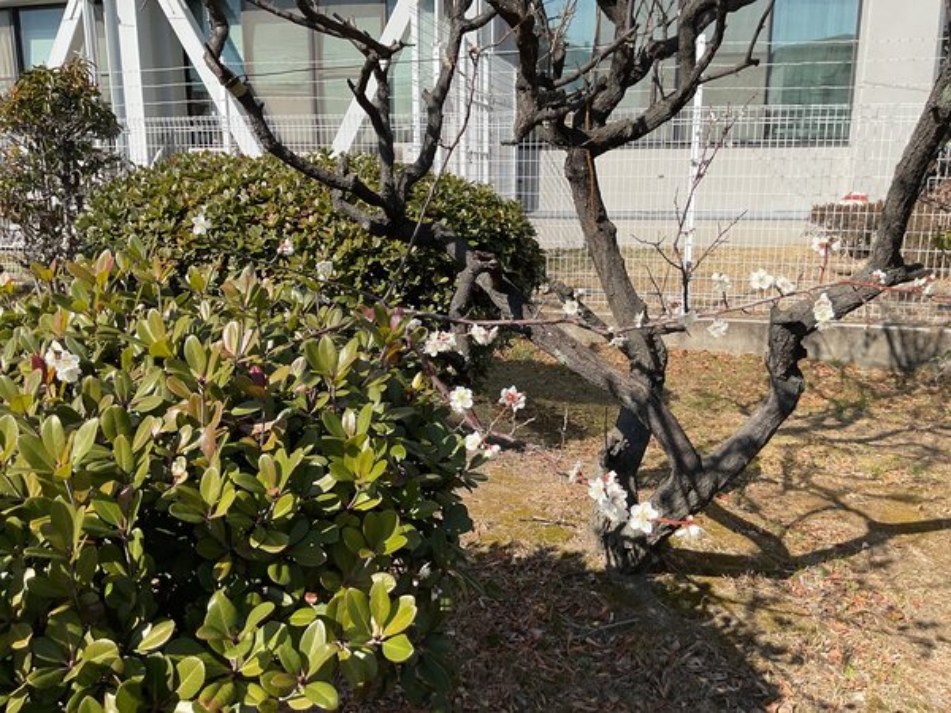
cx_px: 476
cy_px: 356
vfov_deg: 48.2
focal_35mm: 29
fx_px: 797
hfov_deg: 61.7
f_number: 1.8
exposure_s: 1/1490
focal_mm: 3
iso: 16
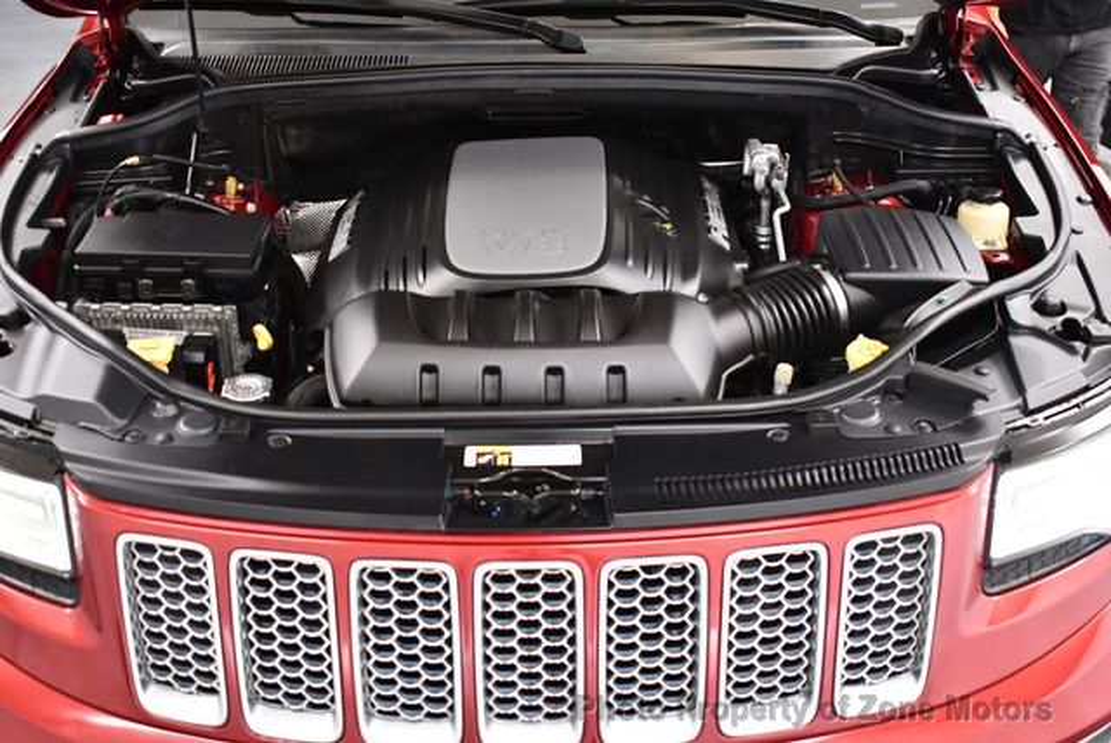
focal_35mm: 44
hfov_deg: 44.5
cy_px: 372
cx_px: 556
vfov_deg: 30.6
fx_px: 1359
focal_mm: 22
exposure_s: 1/125
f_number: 3.8
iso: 2800
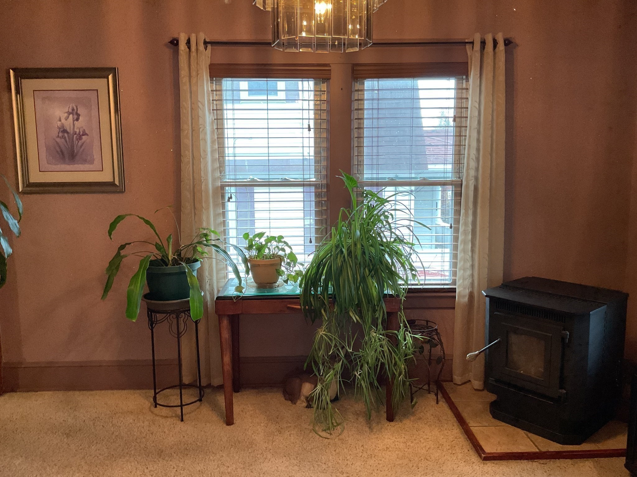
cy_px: 238
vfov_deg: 48.2
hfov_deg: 61.7
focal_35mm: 29
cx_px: 318
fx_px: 534
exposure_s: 1/60
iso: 125
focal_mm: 3
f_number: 1.8
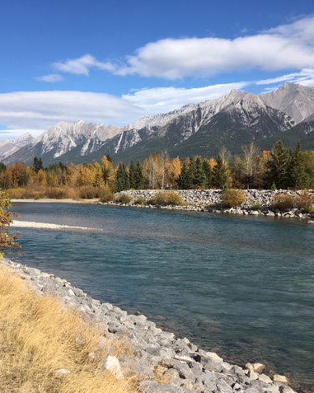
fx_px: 442
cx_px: 121
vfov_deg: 48.0
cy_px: 196
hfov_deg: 38.9
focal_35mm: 38
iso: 25
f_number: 2.2
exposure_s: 1/1570
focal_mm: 4.15
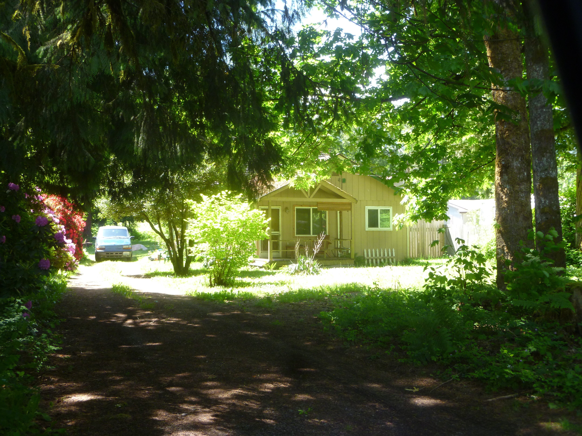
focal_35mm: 41
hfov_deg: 45.8
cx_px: 291
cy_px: 218
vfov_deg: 35.1
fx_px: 689
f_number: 3.7
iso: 160
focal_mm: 7.4
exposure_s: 1/80
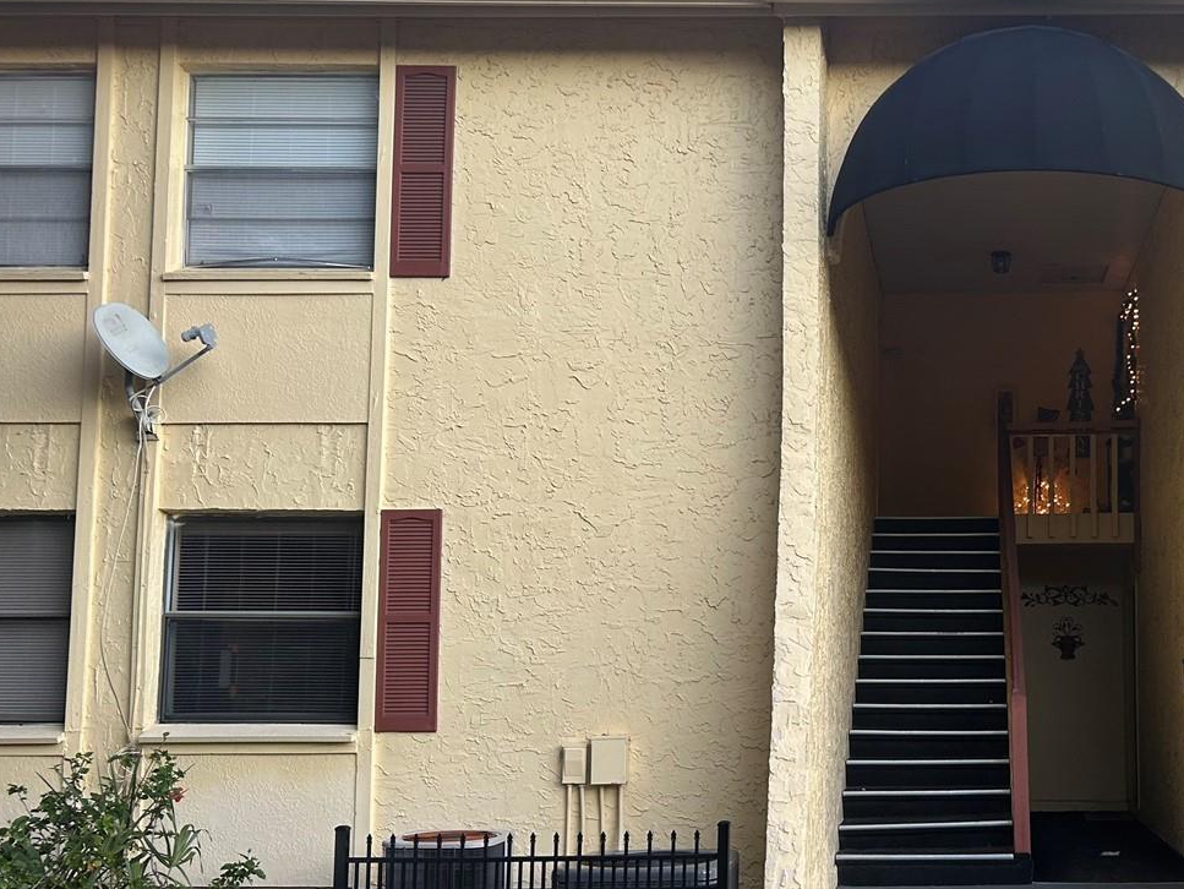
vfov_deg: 33.5
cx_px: 964
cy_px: 546
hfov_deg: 41.7
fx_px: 1471
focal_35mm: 43
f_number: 1.5
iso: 80
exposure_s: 1/60
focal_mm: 5.7
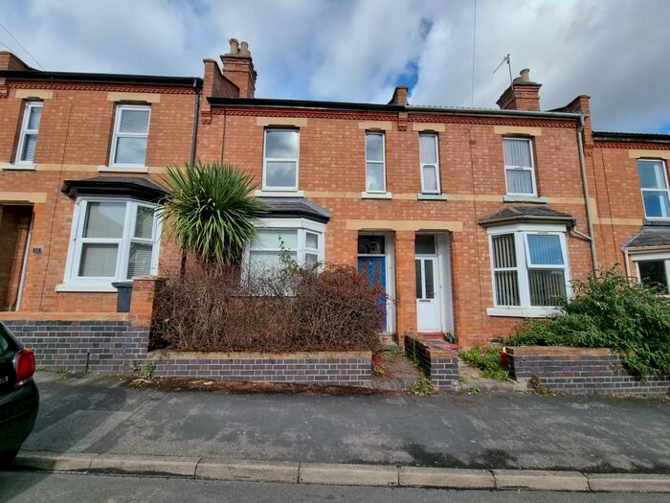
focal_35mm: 13
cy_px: 252
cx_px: 335
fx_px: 252
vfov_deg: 89.9
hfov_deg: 106.2
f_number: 2.2
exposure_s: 1/1216
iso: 50
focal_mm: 2.2
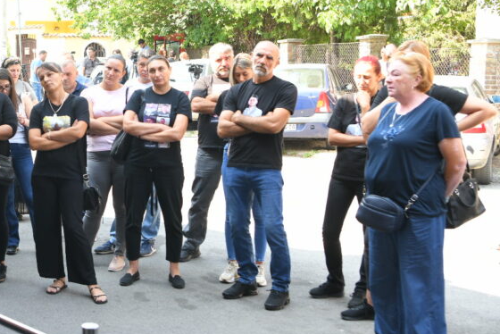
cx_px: 58
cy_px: 158
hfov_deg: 30.2
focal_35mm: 64
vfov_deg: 21.3
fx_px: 889
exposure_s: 1/200
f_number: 4
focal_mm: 35
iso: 400
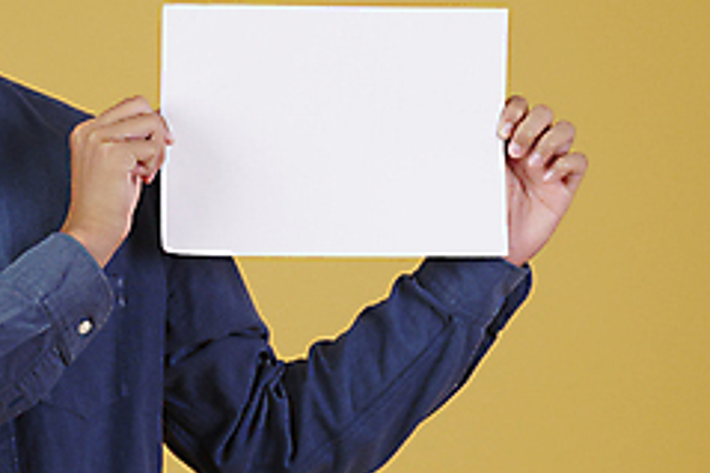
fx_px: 4158
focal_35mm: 211
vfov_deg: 6.5
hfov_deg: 9.7
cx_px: 110
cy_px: 134
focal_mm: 56
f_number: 8
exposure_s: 1/160
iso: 100
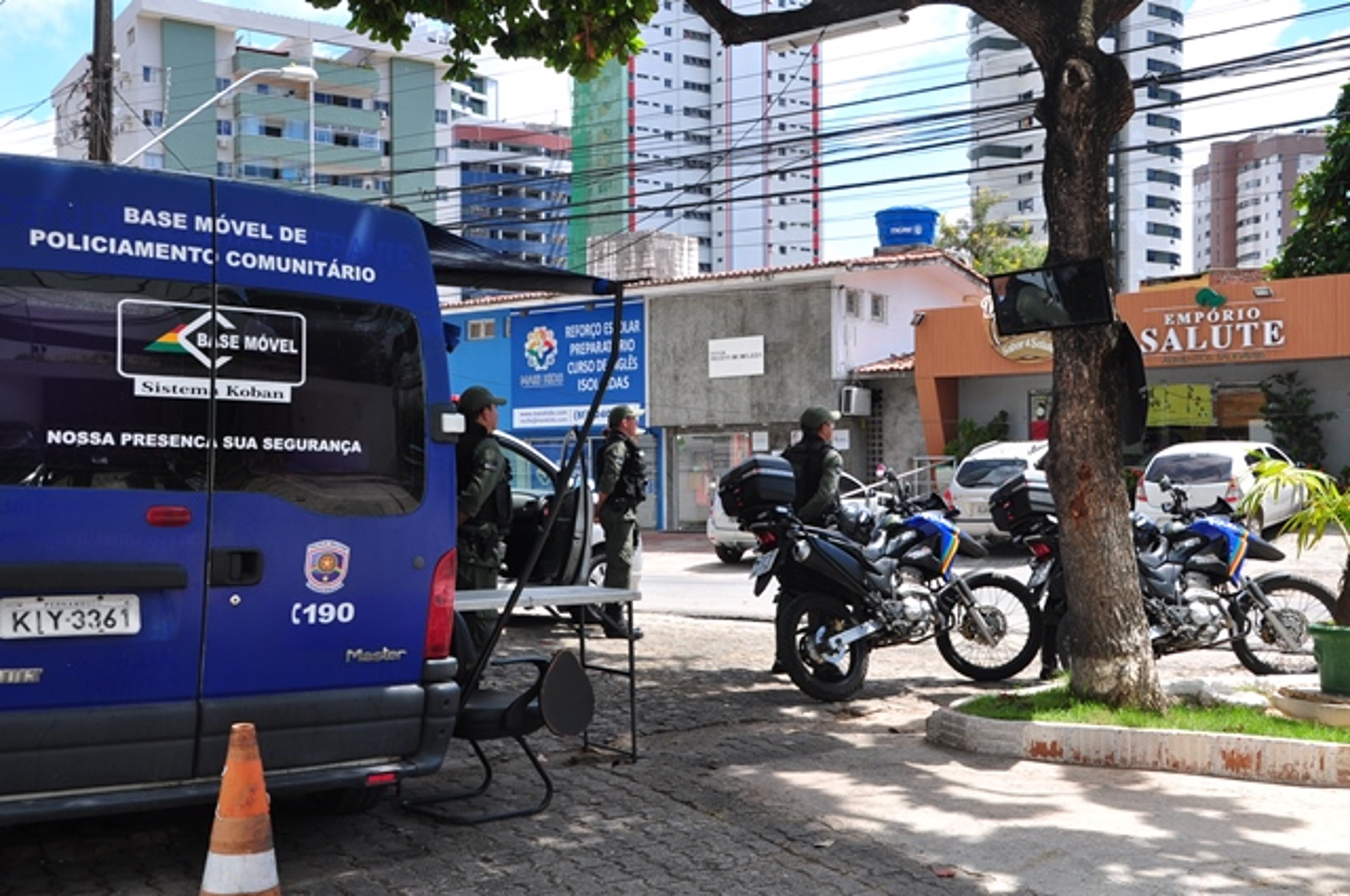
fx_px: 1461
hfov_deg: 49.6
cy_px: 448
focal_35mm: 39
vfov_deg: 34.1
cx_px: 675
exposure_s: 1/100
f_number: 9
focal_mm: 26
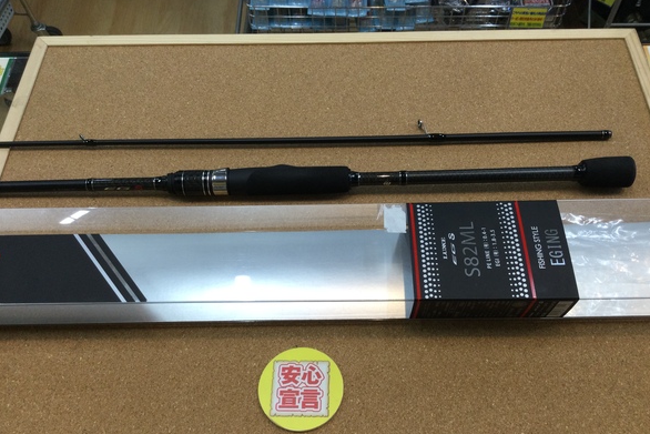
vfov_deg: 39.9
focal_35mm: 33
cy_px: 246
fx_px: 596
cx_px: 331
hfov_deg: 57.2
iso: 25
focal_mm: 3.3
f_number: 2.4
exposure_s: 1/40
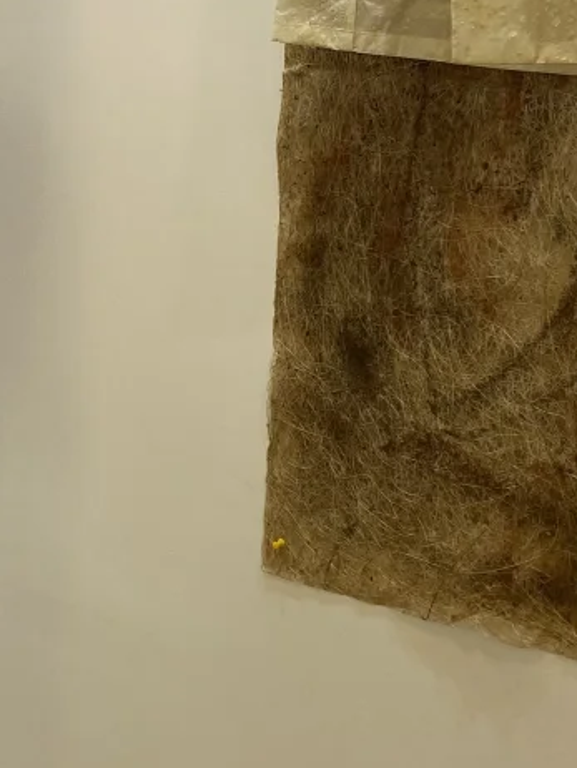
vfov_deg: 23.9
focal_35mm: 81
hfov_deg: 18.0
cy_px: 203
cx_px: 73
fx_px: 1799
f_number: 1.8
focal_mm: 4.25
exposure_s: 1/173
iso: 32
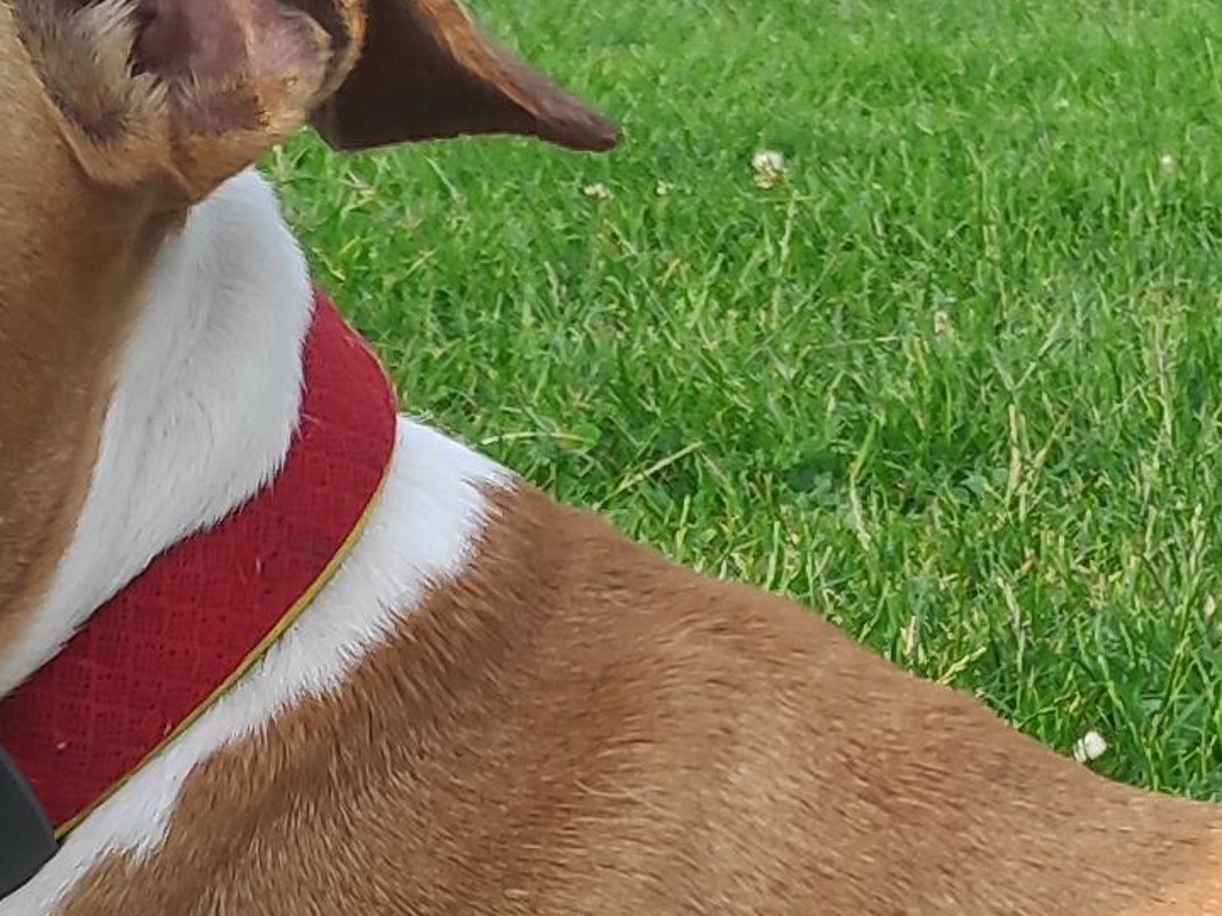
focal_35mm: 112
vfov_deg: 12.8
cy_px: 1155
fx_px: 3954
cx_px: 866
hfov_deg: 17.5
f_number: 1.9
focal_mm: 3.94
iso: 100
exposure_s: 1/646
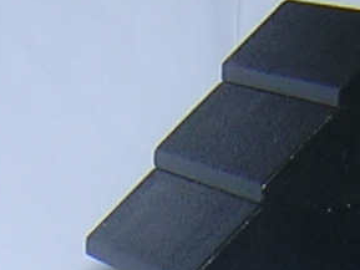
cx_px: 270
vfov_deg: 6.9
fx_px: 2070
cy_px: 722
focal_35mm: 199
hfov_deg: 9.9
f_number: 2.6
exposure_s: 1/60.1
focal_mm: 4.7
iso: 100
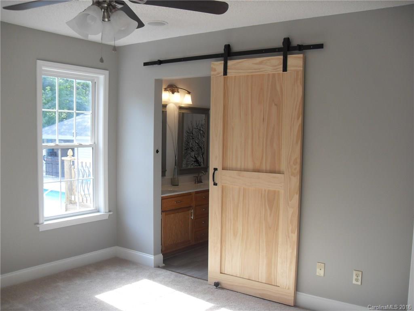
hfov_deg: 54.0
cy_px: 156
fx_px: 407
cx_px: 207
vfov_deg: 41.8
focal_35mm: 34
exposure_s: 1/90
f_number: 2.8
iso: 80
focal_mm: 6.3
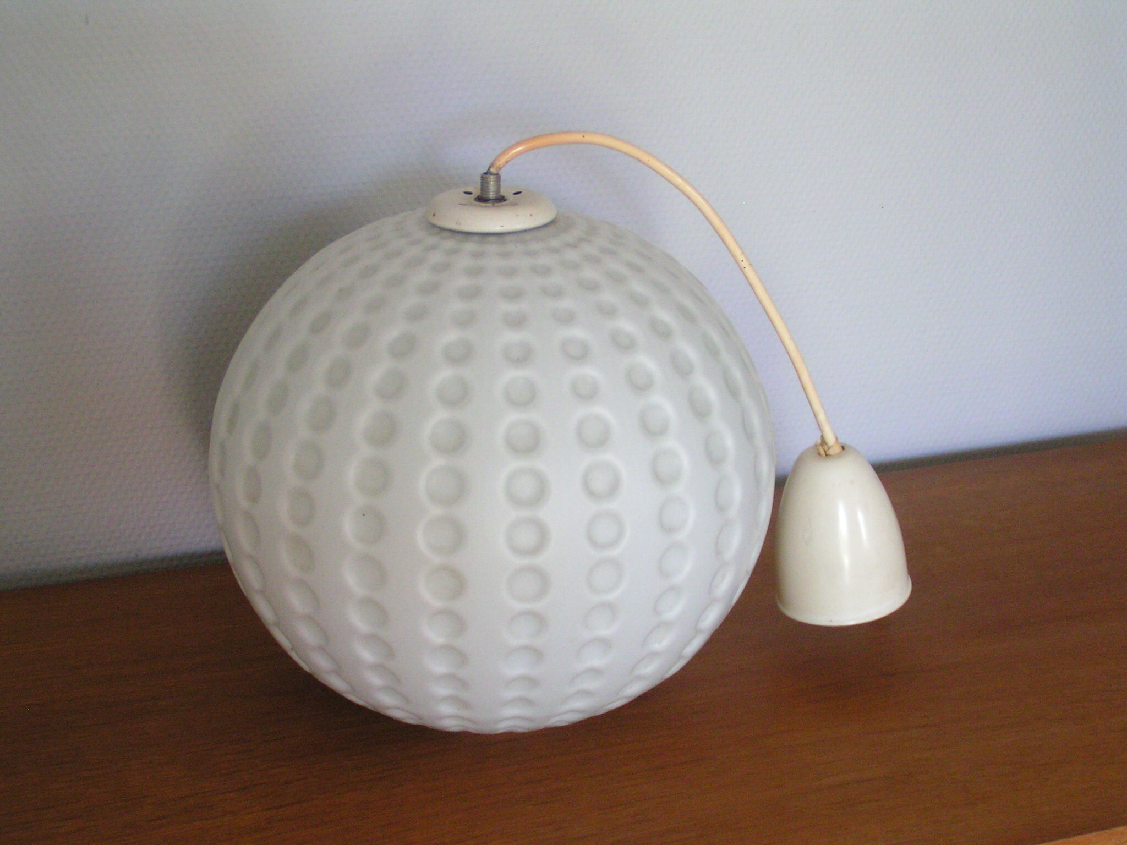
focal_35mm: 63
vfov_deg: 23.3
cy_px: 422
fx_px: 2051
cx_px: 564
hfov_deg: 30.7
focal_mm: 9.7
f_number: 3.2
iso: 200
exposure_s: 1/20
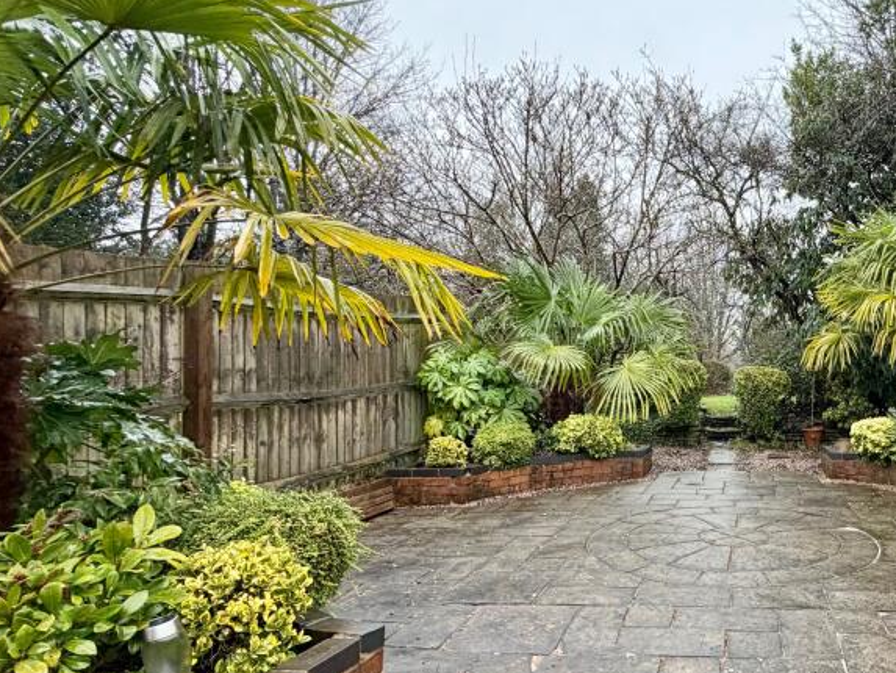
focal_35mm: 25
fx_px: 647
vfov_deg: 54.8
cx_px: 732
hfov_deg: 62.7
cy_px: 371
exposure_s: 1/121
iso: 125
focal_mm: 2.22
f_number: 2.2
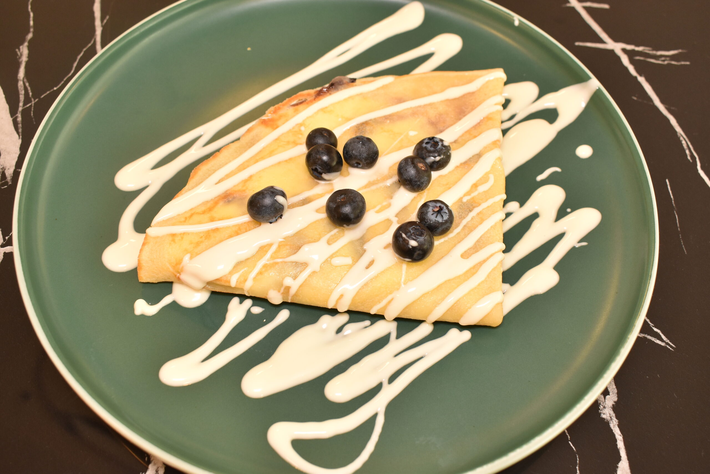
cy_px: 237
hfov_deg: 53.1
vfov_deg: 36.9
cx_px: 355
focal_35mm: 36
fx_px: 710
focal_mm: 24
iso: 800
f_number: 5.6
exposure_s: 1/100
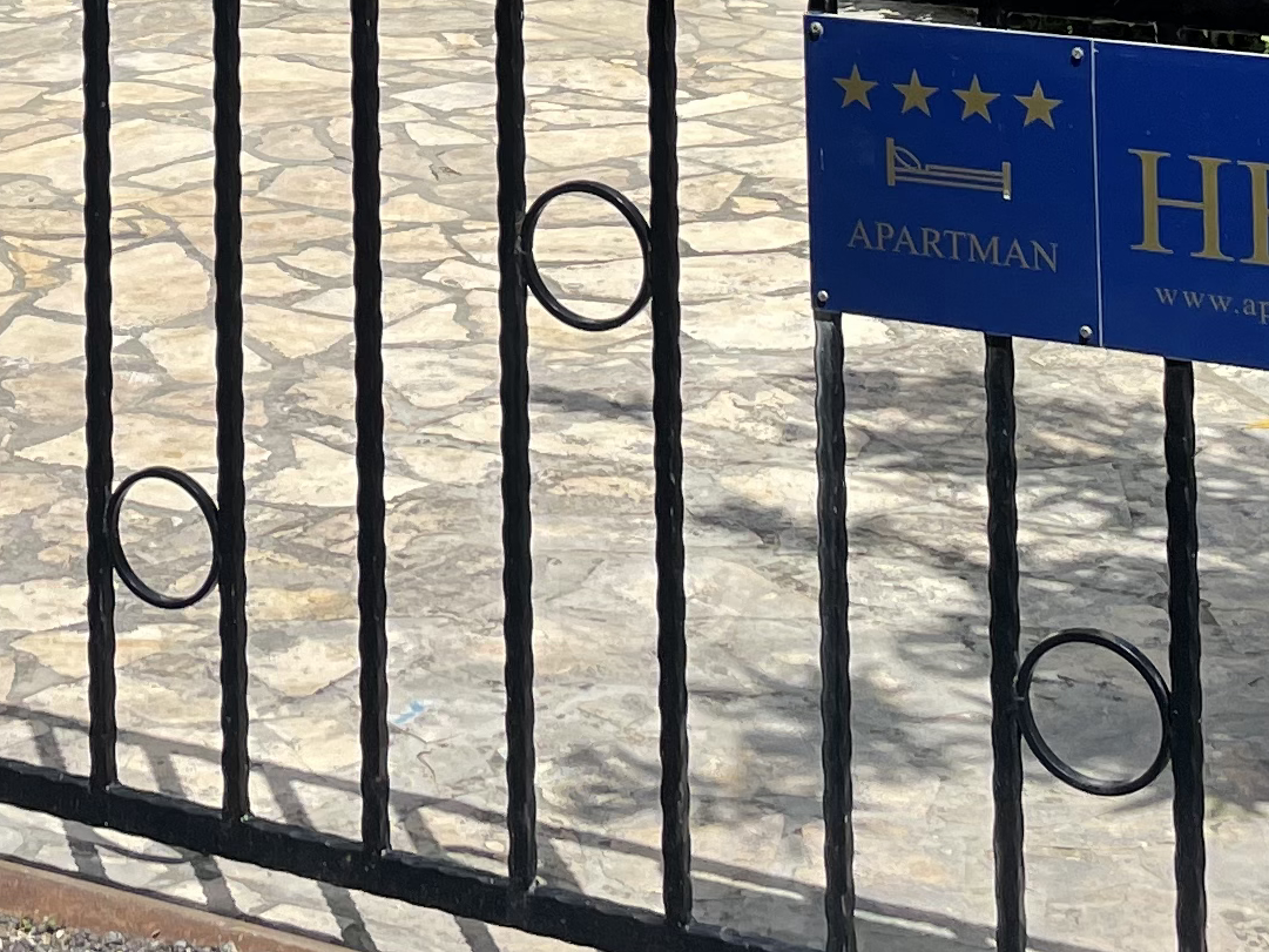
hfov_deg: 19.9
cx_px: 194
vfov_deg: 13.9
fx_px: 3556
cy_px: -651
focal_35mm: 97
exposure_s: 1/2618
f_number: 1.6
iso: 32
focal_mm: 4.2
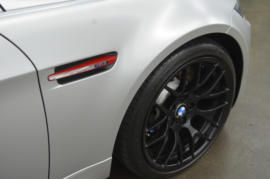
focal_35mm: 48
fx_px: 359
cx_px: 135
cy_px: 90
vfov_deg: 28.0
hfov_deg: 41.2
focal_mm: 32
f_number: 4.8
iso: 800
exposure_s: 1/50
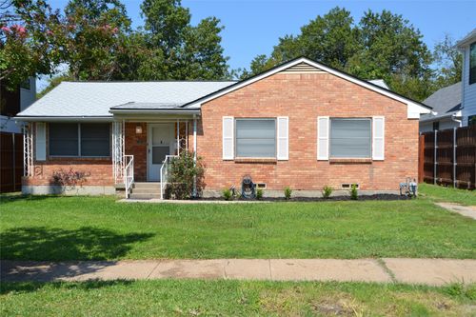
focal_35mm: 38
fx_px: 496
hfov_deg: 51.3
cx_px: 238
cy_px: 158
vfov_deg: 35.5
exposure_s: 1/250
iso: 100
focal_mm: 25
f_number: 8
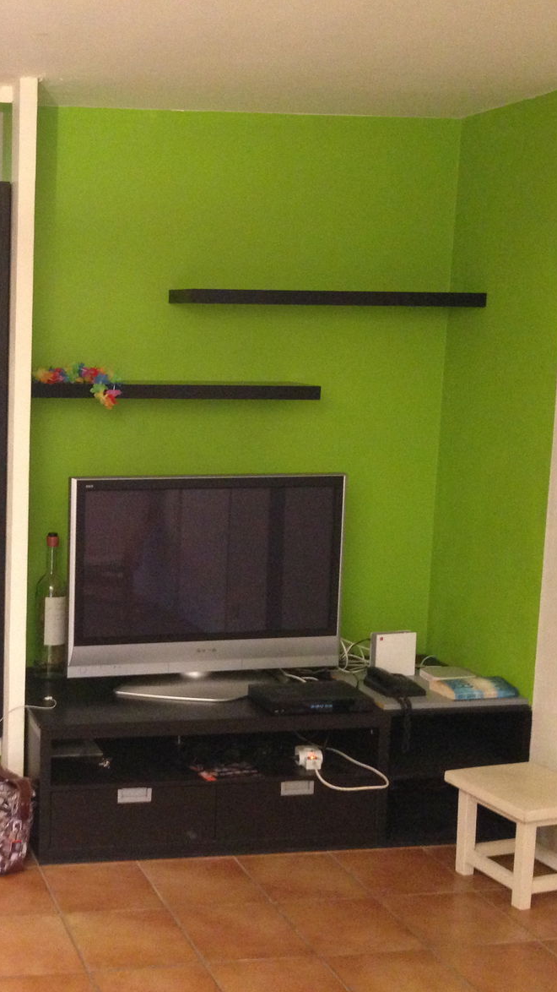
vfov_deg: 42.1
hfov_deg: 23.3
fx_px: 1287
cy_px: 505
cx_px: -19
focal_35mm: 49
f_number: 2.4
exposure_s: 1/15
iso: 400
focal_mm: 4.13
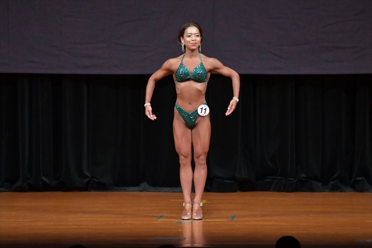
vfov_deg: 5.1
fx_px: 2789
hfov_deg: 7.6
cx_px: 186
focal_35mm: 270
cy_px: 124
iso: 4000
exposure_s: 1/400
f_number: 5.6
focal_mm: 180
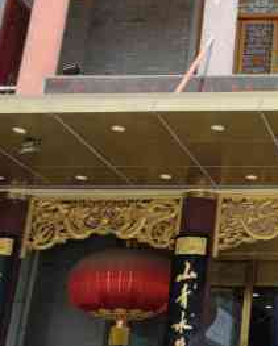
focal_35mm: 83
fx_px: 852
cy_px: 74
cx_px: 398
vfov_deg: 22.7
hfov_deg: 17.0
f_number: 1.69
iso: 50
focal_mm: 6.72
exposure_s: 1/2000
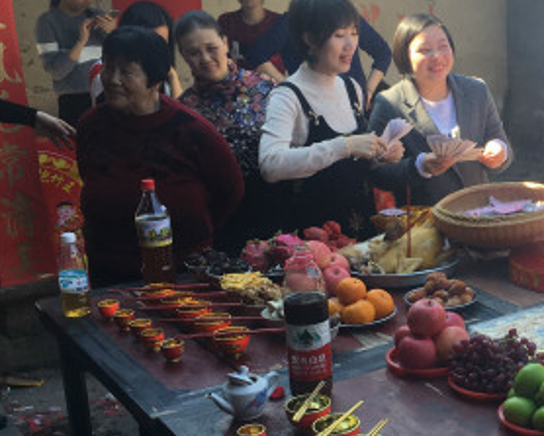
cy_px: 276
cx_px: 534
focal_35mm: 61
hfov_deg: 29.1
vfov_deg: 24.9
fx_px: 983
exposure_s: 1/232
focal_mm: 4.15
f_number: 2.2
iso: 25
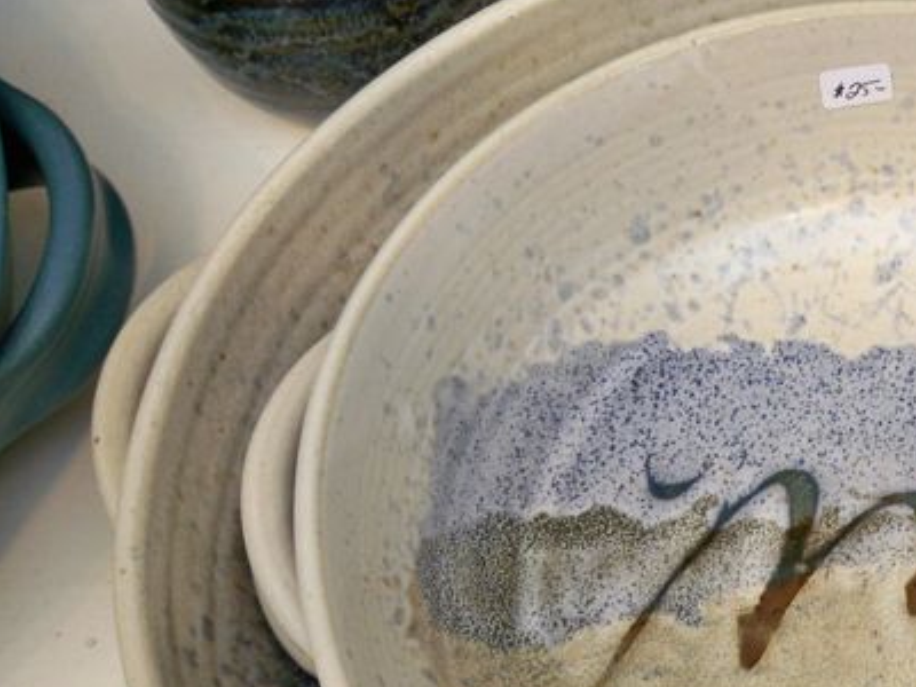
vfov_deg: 21.0
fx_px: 1852
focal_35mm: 70
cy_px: 376
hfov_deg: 26.5
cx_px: 877
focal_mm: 6.3
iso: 80
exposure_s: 1/30
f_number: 3.1
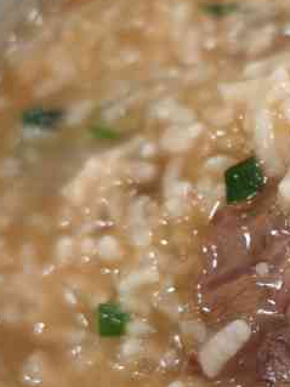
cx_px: 312
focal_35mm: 79
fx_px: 883
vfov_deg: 24.6
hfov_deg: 18.0
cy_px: 258
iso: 125
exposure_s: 1/50
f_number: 1.6
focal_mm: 5.56
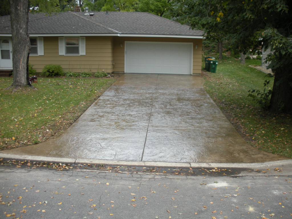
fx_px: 295
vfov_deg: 40.7
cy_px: 110
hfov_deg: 52.6
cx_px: 146
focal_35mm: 35
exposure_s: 1/64
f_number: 3.5
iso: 112
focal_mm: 6.3
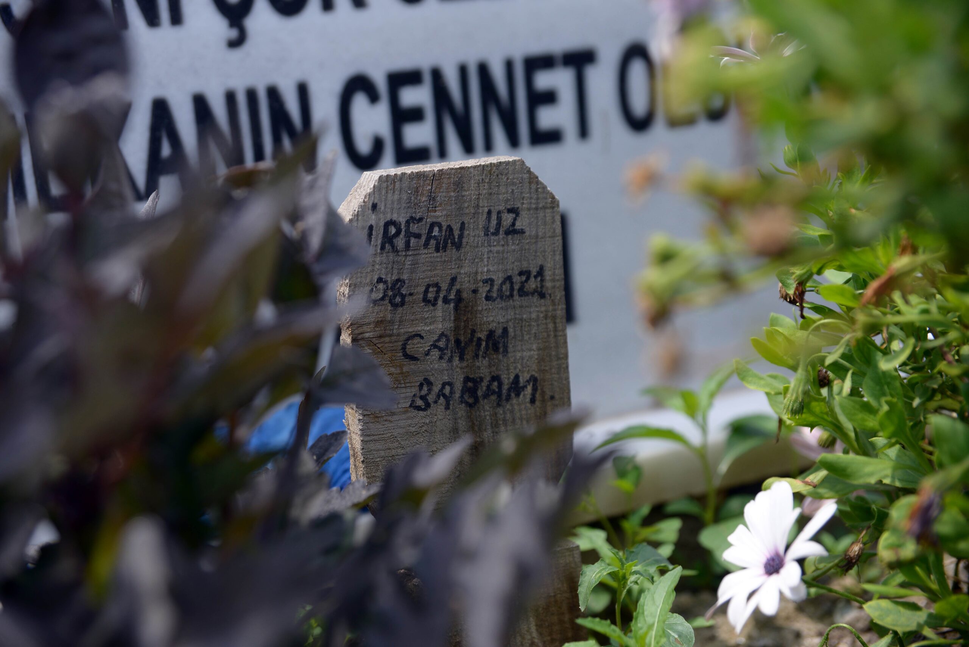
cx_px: 484
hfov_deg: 28.8
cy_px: 324
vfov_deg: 19.5
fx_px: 1885
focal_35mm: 70
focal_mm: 70
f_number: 4
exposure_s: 1/1250
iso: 200
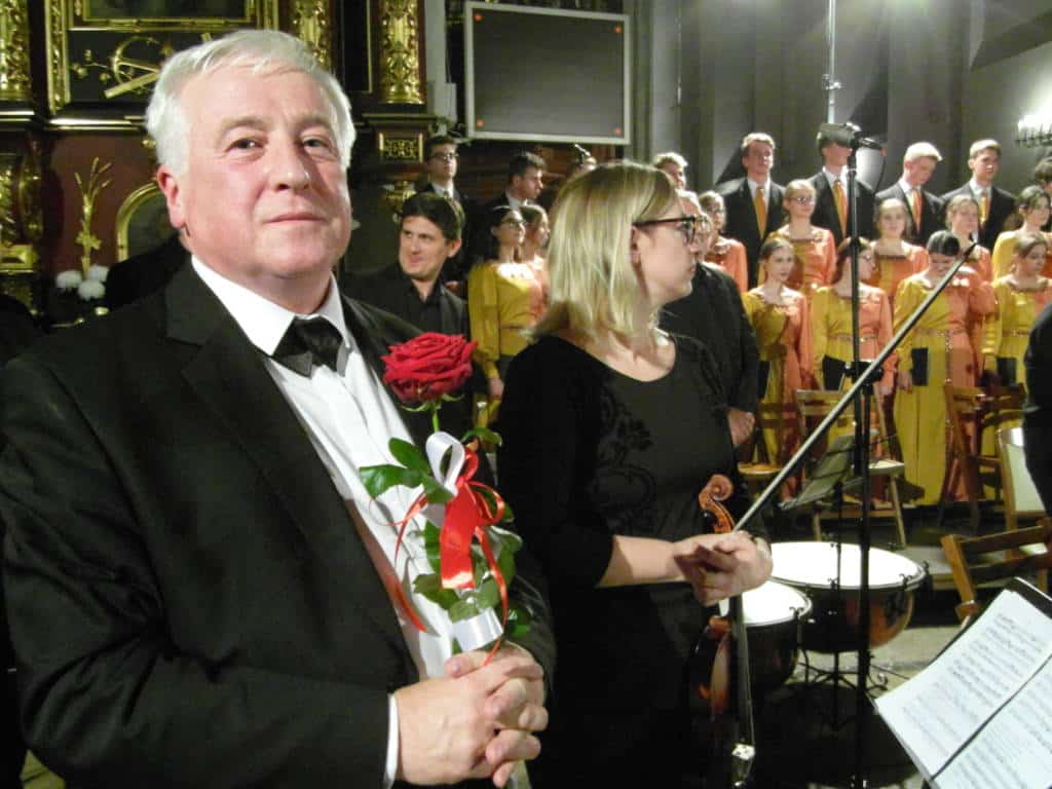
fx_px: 972
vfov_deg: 44.2
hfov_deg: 56.8
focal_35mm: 32
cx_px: 526
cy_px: 394
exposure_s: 1/30
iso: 800
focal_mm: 5.3
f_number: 3.4
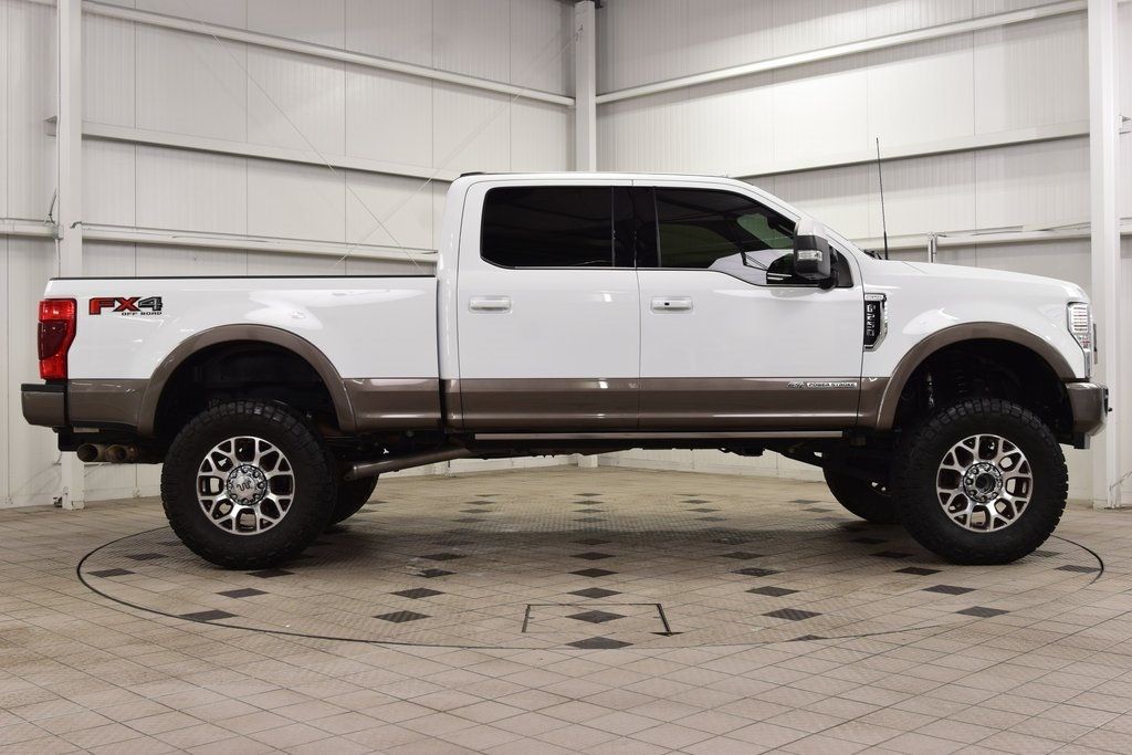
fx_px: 1274
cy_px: 378
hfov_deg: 47.9
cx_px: 566
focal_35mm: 40
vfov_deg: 33.0
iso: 500
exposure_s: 1/30
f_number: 7.1
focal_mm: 27
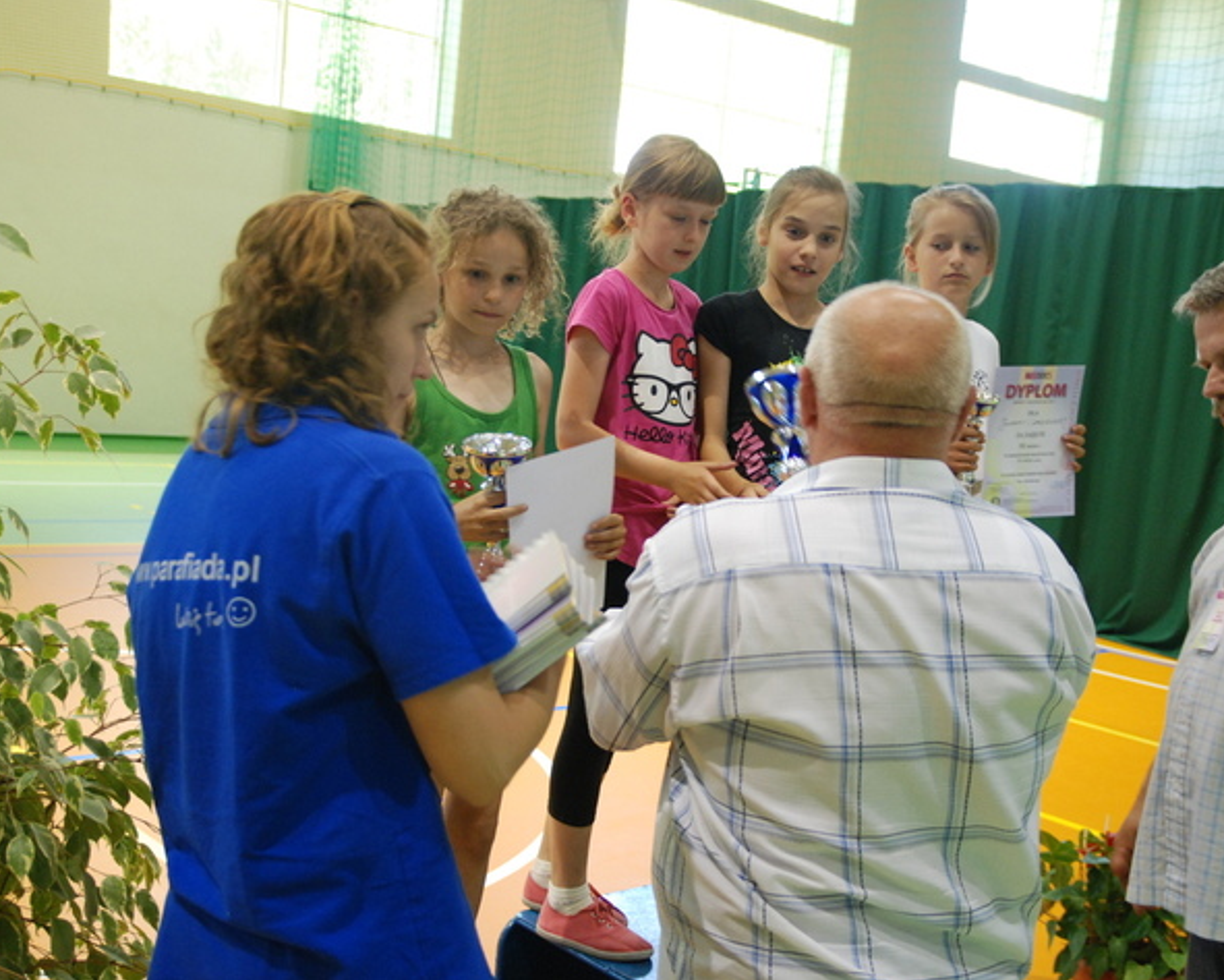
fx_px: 1594
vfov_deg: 34.2
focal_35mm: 44
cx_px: 675
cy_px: 490
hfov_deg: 42.0
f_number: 3.2
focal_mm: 26
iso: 800
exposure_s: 1/25
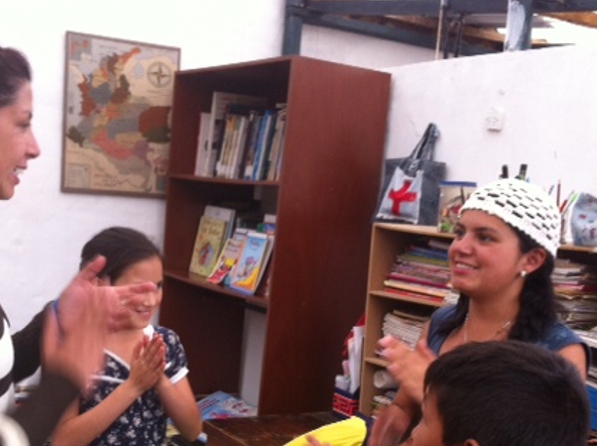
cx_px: 236
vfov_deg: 26.7
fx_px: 930
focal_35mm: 54
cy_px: 312
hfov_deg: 35.5
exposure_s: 1/40
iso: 100
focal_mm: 3.85
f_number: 2.8
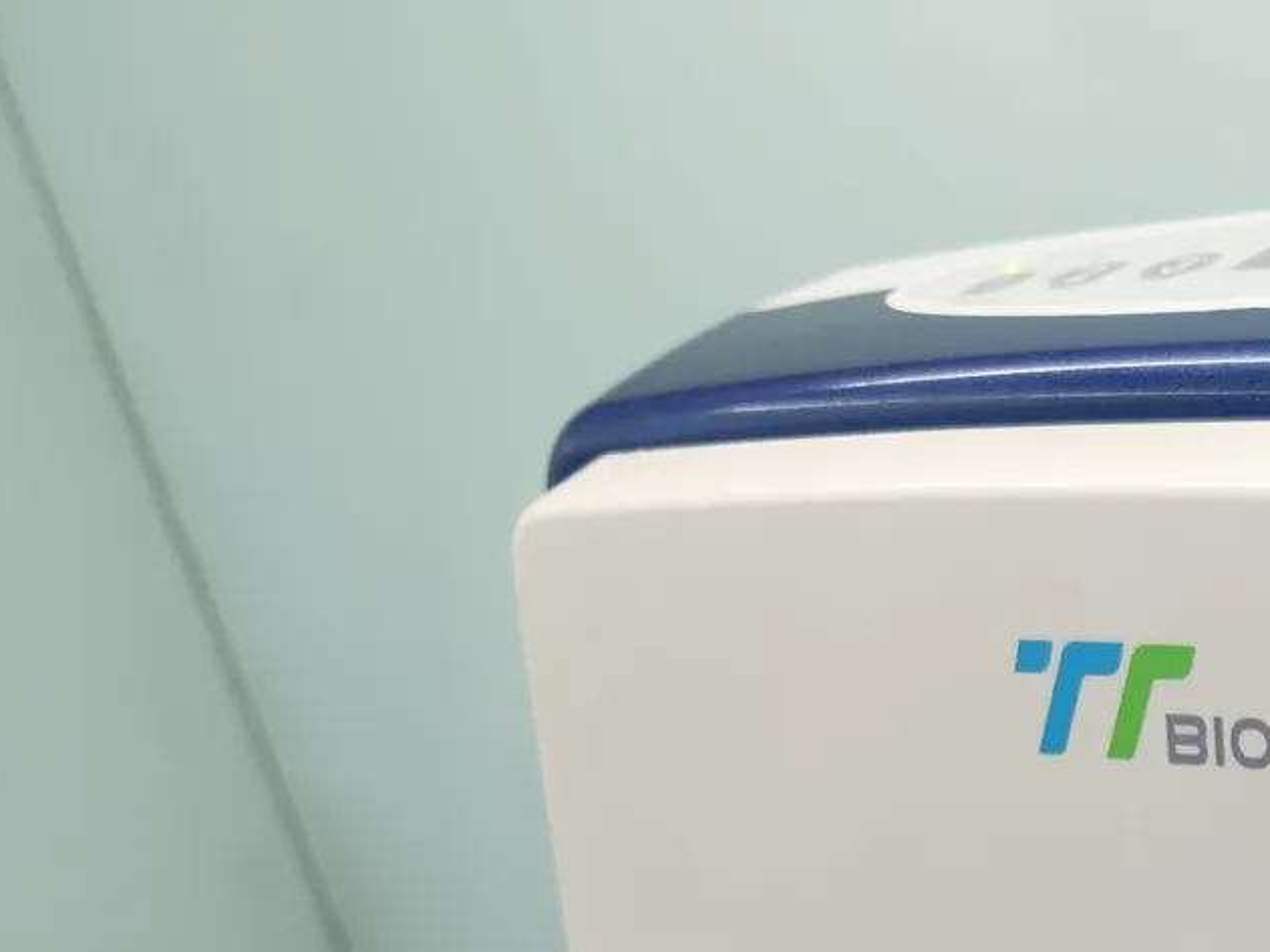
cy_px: 1447
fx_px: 2568
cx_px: 1407
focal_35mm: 70
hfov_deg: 25.7
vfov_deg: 18.5
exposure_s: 1/50
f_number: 1.8
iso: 80
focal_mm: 5.4
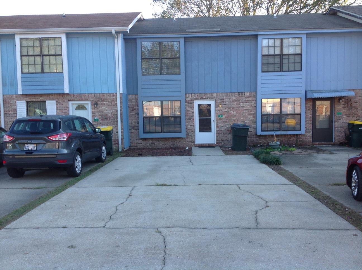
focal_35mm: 35
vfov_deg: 40.6
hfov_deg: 52.7
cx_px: 181
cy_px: 135
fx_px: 365
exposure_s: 1/166
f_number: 2.4
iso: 50
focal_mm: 4.28
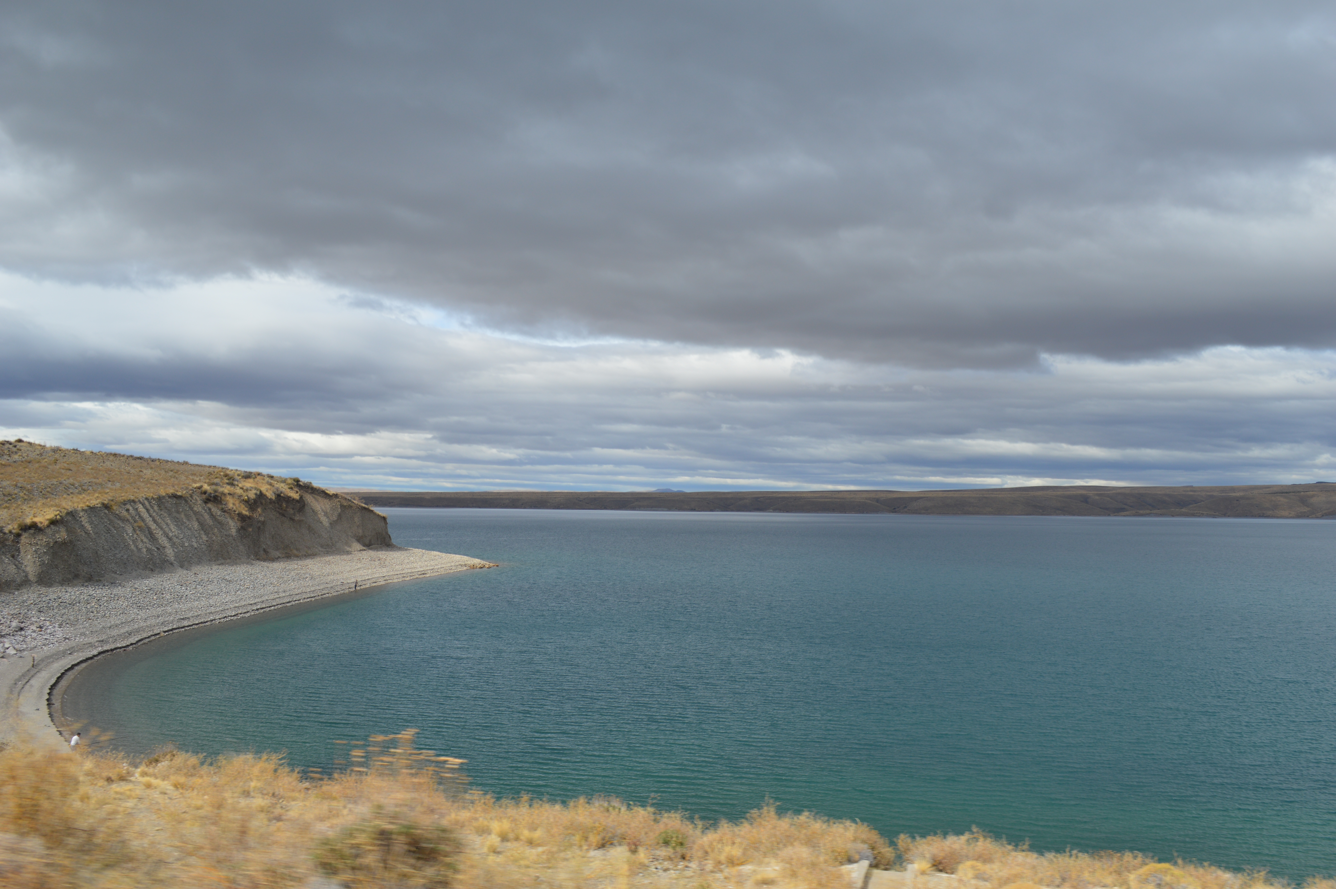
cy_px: 444
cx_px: 668
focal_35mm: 30
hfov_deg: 62.0
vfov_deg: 43.5
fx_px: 1112
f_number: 8
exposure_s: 1/250
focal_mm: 20
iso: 100
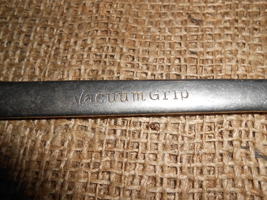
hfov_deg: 67.3
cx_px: 134
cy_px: 100
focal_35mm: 26
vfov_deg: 53.1
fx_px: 201
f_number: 11.5
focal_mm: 4.6
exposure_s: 1/25
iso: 80
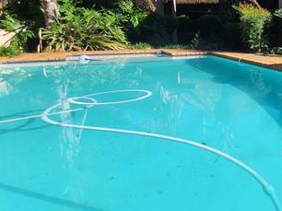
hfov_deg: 39.9
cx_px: 333
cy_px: 76
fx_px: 277
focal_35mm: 34
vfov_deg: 41.4
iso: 50
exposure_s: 1/968
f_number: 2.2
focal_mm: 2.2
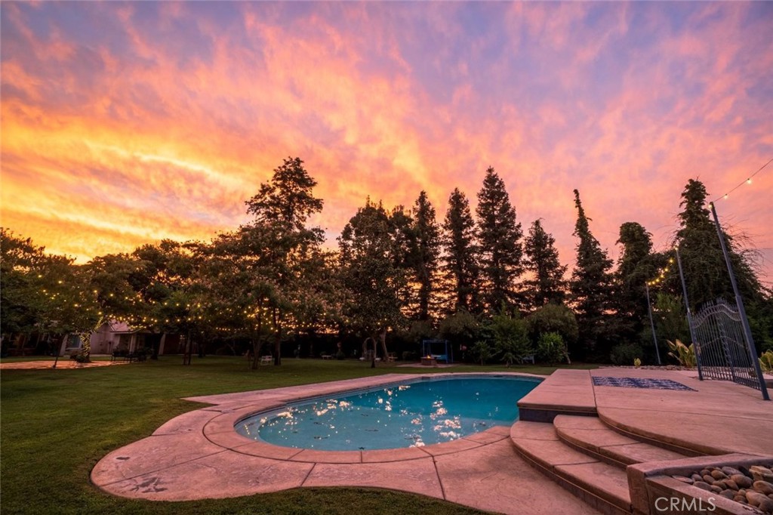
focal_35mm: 15
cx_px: 386
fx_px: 322
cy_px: 258
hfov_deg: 100.4
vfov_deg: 77.3
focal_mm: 10
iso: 200
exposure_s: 1/80
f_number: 8
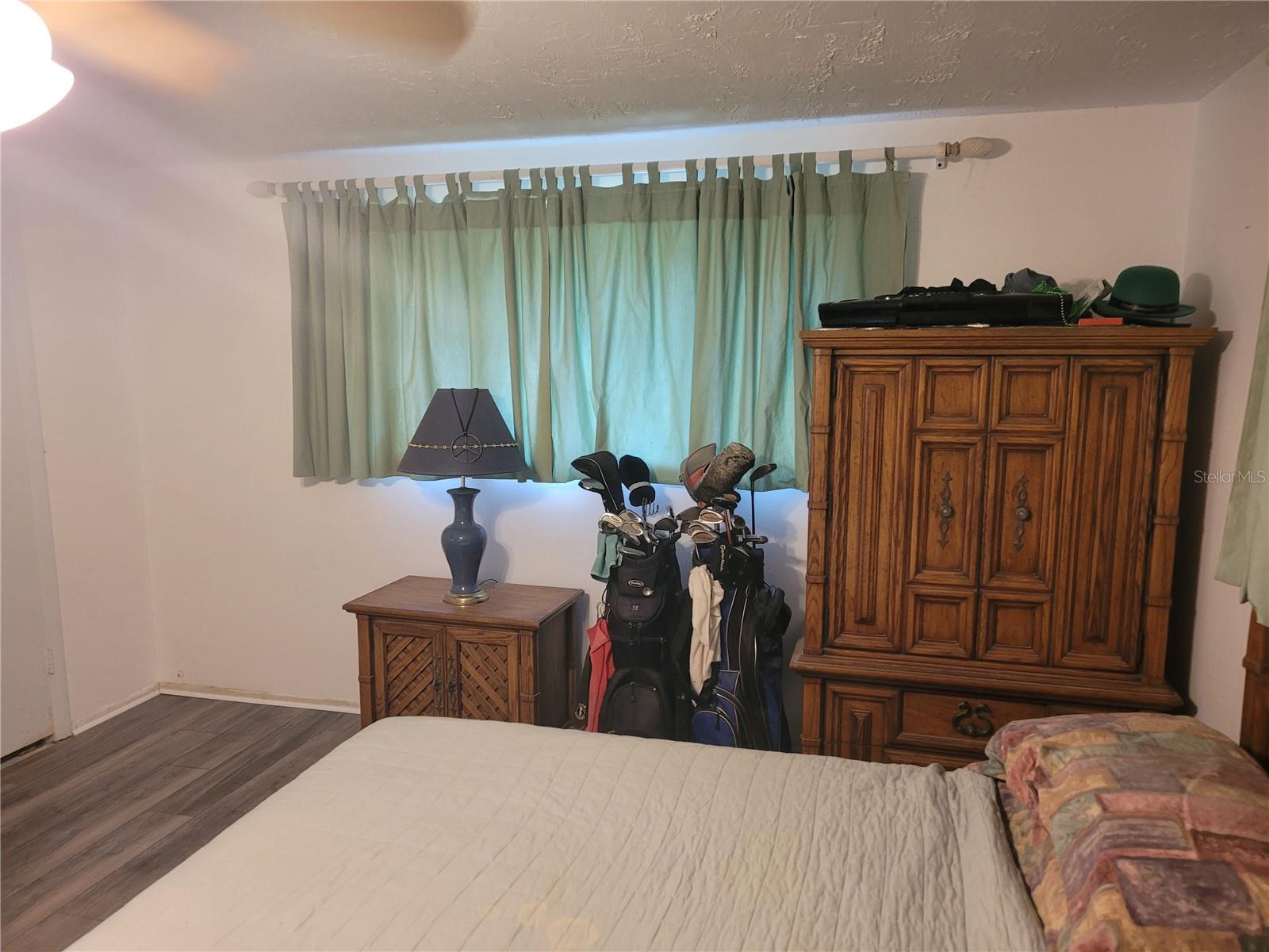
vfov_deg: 53.1
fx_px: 953
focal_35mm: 26
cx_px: 634
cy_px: 476
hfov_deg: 67.3
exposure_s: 1/40
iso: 200
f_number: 1.8
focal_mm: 5.4
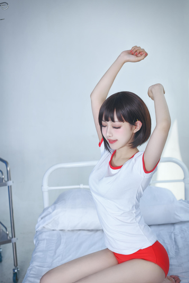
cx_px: 94
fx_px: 457
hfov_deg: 23.4
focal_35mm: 58
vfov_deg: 34.5
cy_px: 142
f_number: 5
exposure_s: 1/200
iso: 64
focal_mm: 58
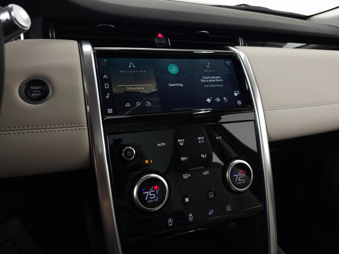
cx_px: 170
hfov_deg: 73.9
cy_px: 127
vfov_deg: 58.9
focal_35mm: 23
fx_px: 225
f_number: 1.7
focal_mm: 6.3
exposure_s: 1/60
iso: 100
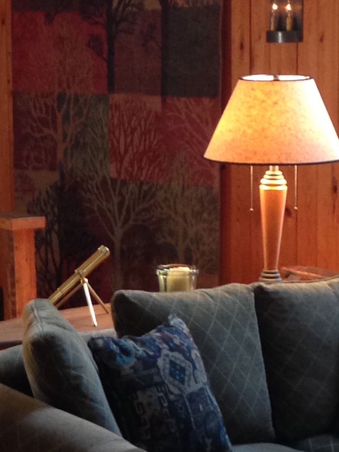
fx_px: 1776
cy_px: 351
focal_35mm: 136
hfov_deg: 10.9
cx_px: 90
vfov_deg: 14.4
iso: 100
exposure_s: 1/20
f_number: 2.4
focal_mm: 4.12
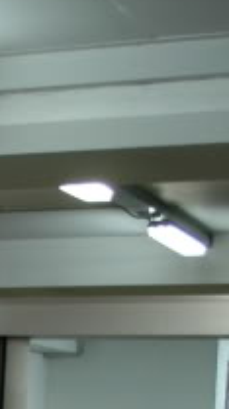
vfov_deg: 13.6
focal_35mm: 154
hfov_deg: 6.8
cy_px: 495
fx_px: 1668
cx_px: -553
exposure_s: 1/8
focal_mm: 20
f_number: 3.8
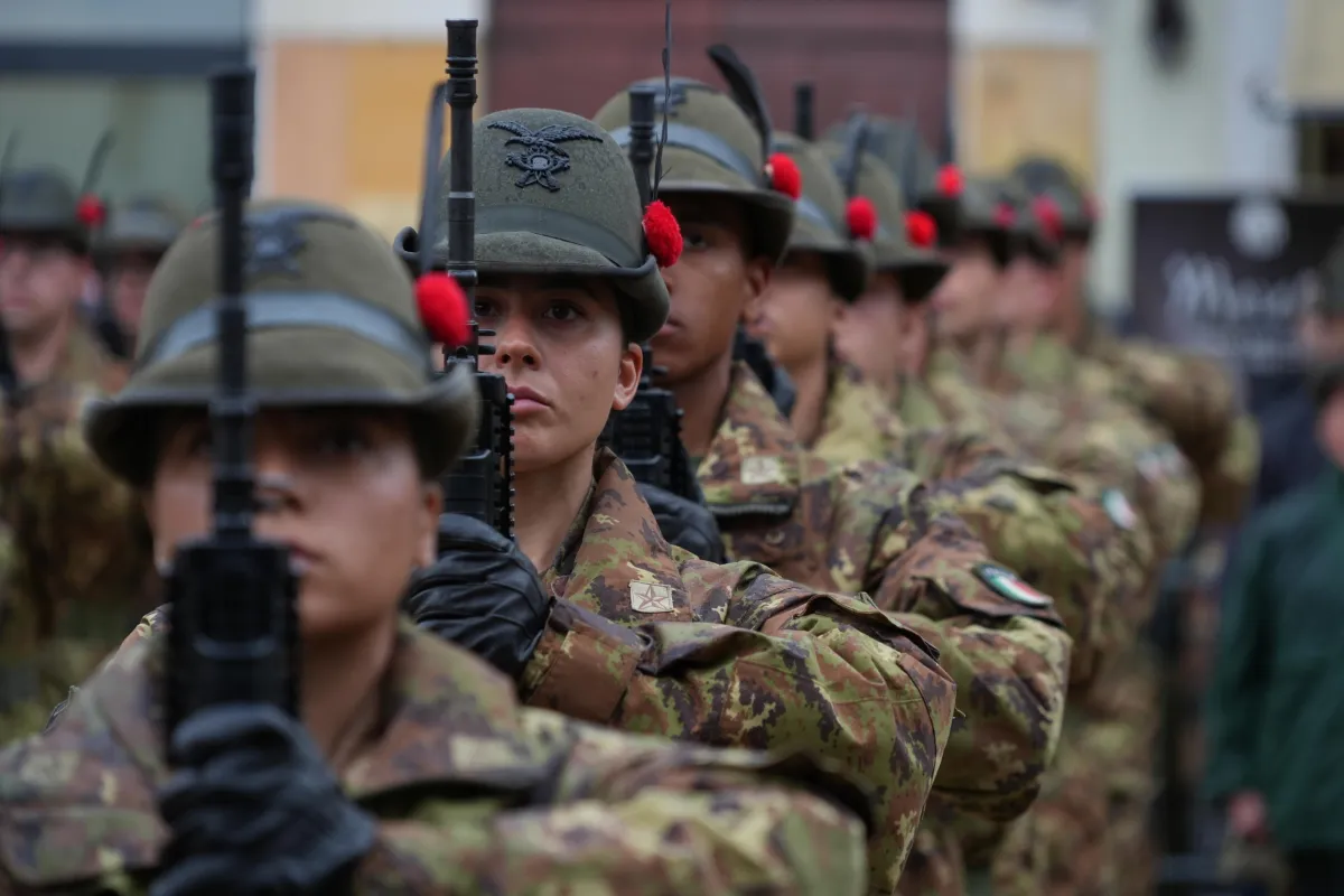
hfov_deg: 8.6
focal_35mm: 240
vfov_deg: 5.7
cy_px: 448
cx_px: 672
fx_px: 8959
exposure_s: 1/125
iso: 640
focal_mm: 240
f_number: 7.1
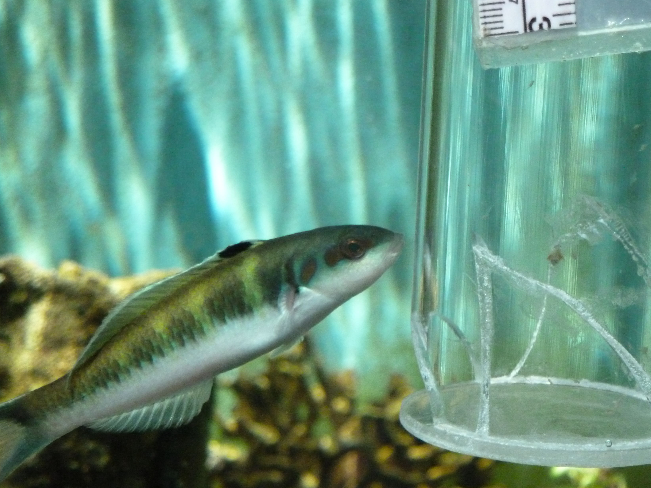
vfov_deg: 10.0
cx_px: 397
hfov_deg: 13.2
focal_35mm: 149
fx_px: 2802
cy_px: 302
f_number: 5.1
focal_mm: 20.2
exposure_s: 1/250
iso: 800
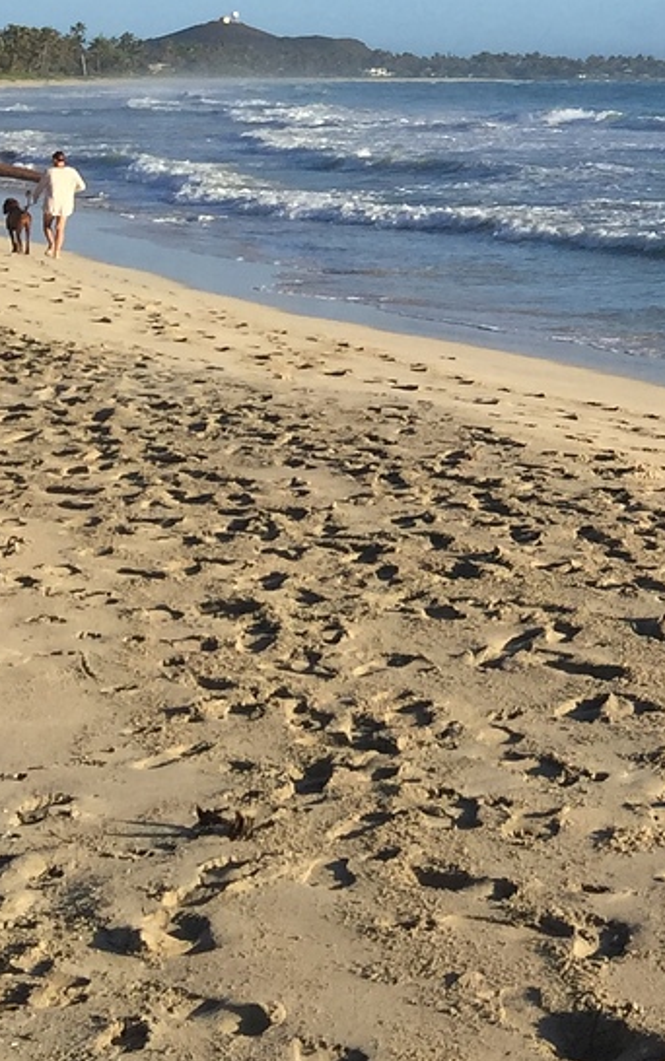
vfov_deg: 22.2
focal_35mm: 90
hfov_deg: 12.8
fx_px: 2606
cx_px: 1297
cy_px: 23
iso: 32
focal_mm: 4.15
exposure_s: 1/1647
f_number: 2.2
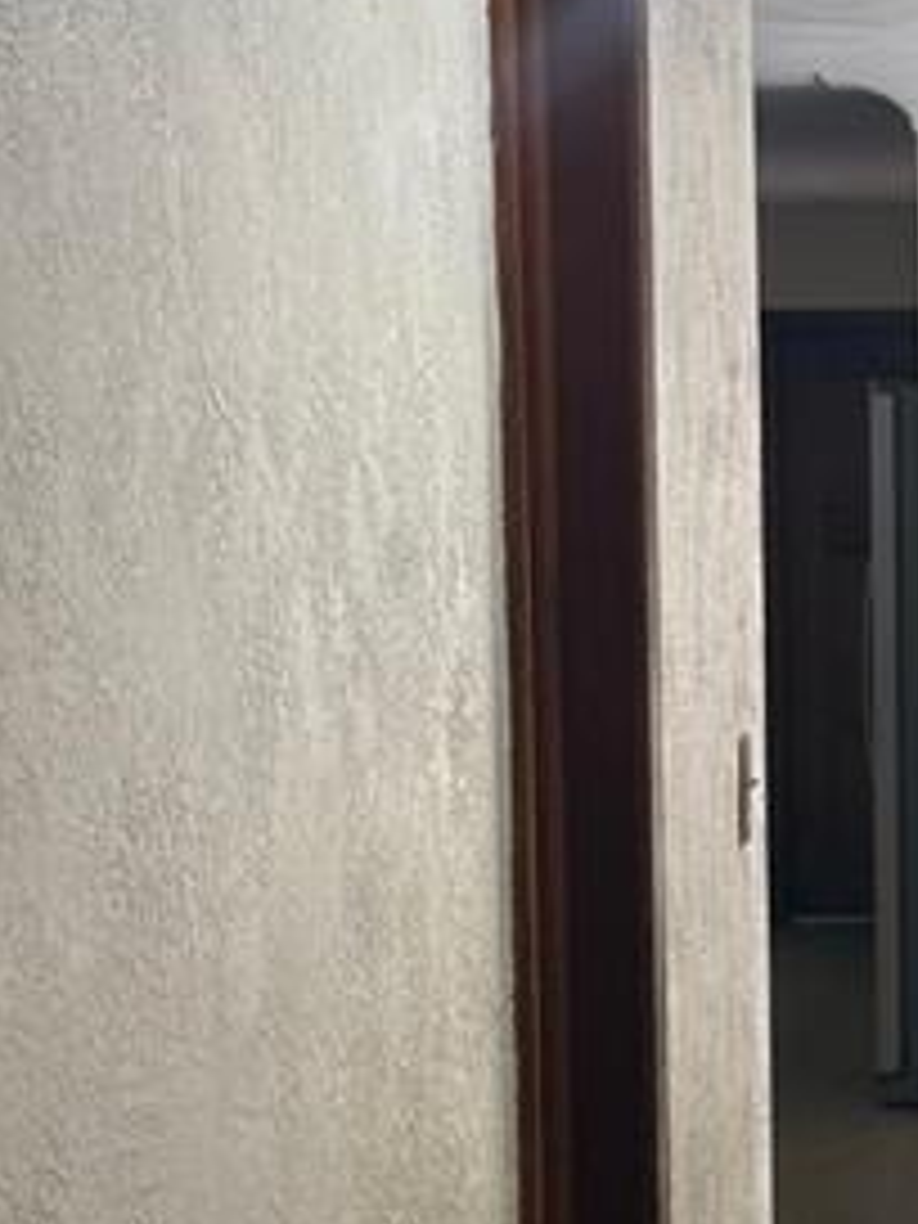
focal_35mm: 106
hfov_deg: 13.5
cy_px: 778
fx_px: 3748
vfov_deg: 18.5
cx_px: 1148
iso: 125
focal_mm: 6.76
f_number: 1.78
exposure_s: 1/120
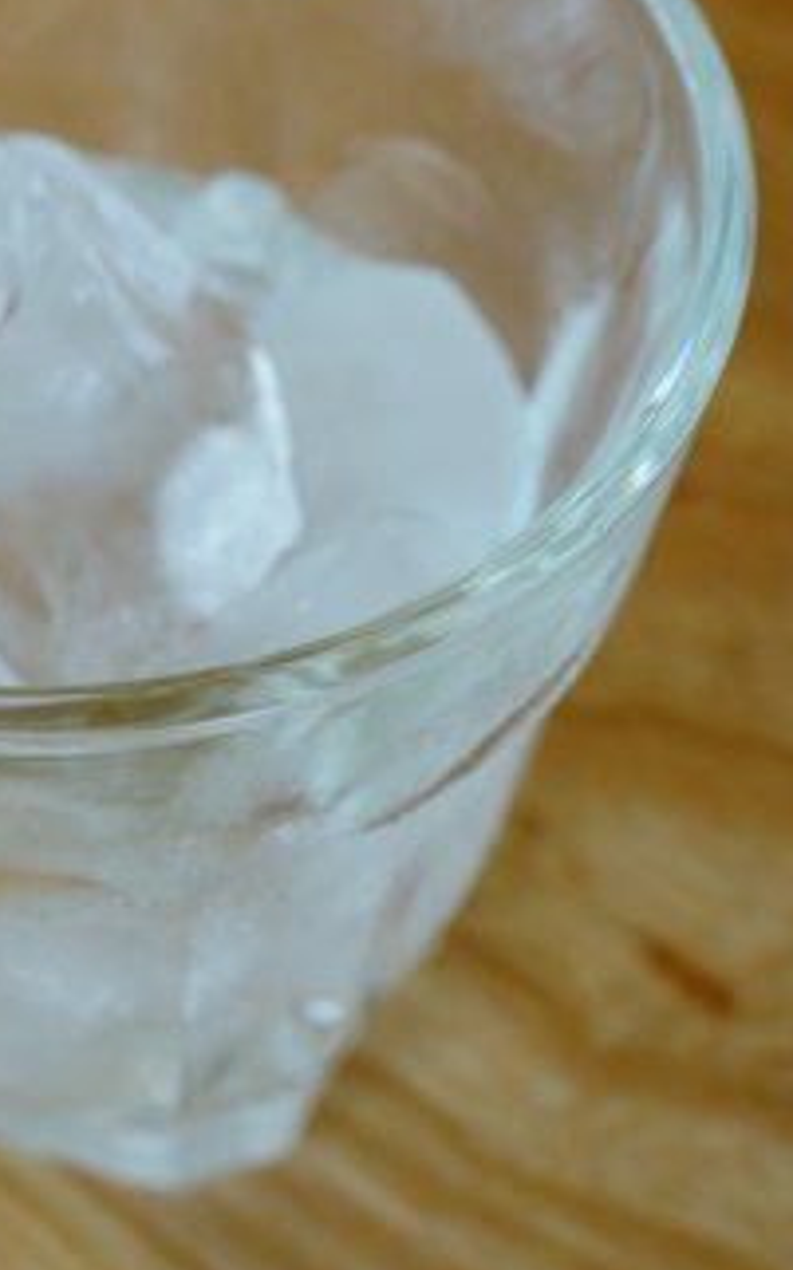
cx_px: 24
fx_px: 3357
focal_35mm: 97
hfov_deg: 13.3
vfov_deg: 21.3
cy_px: 410
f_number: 8
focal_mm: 50
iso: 500
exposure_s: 1/60
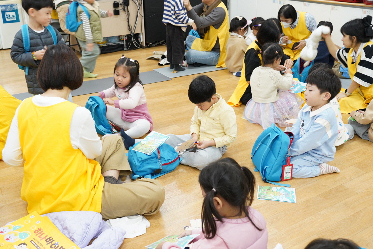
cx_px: 186
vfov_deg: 33.4
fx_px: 414
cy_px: 124
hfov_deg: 48.5
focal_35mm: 40
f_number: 5.6
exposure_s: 1/60
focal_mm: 40
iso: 2500
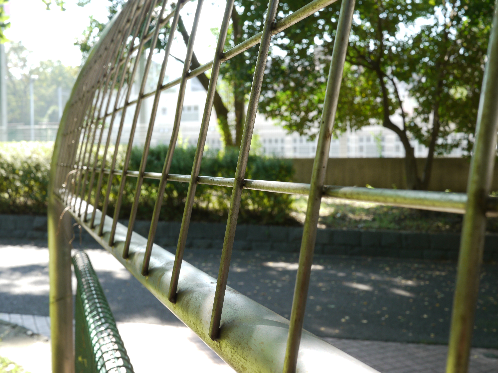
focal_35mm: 40
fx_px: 575
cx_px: 249
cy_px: 186
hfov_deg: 46.8
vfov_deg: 36.0
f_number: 8
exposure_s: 1/30
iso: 100
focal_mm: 20
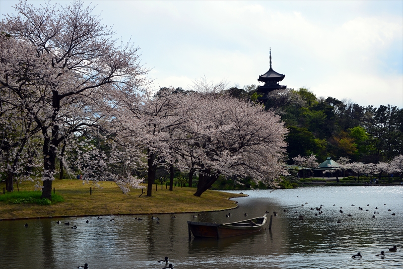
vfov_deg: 24.2
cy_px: 134
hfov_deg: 35.6
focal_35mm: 56
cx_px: 202
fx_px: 627
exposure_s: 1/640
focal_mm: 56
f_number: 13
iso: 400
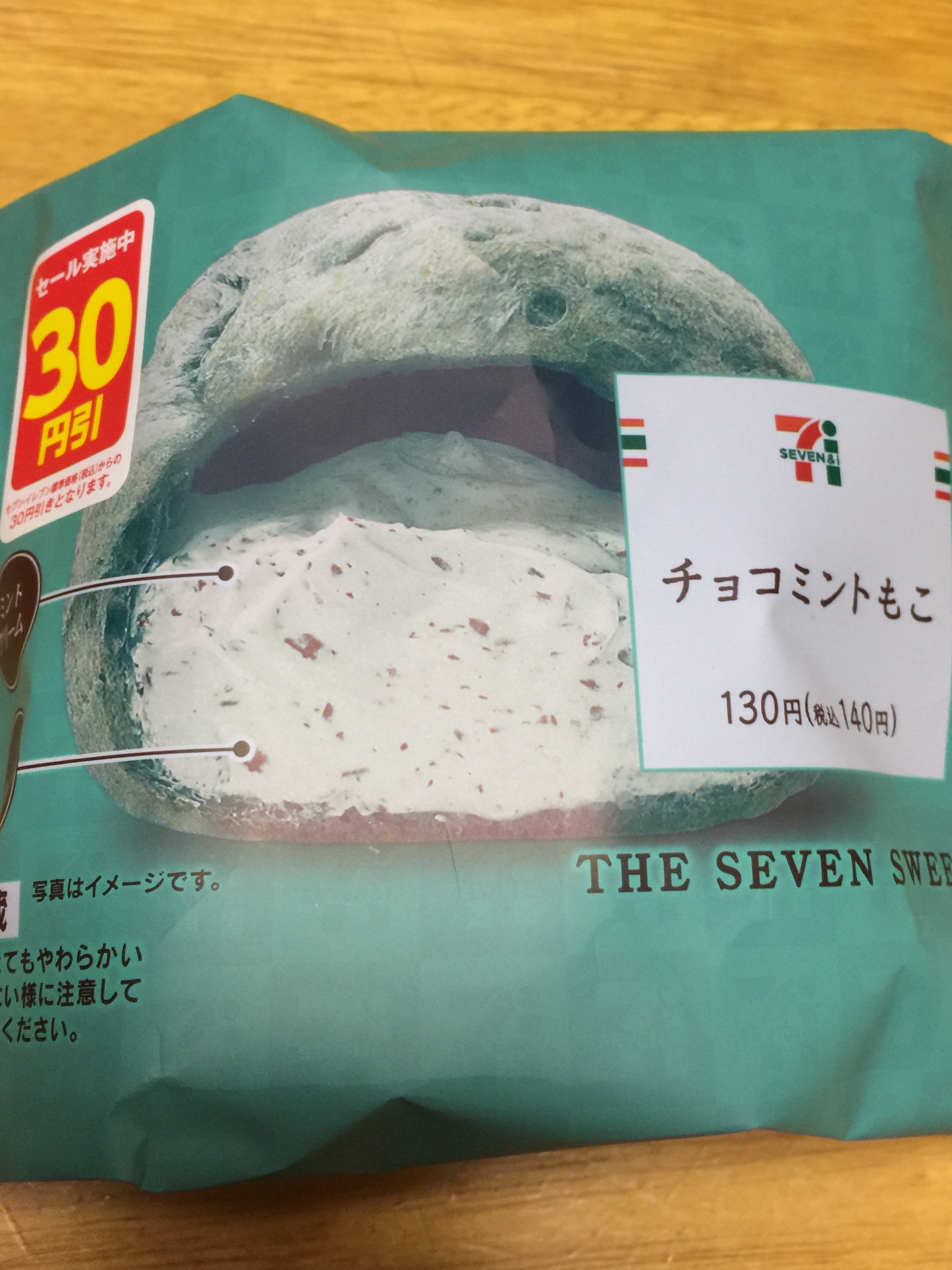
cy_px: 550
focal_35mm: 35
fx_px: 1283
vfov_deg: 52.5
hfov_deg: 40.7
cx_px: 508
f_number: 2.2
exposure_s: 1/15
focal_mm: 4.15
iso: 50
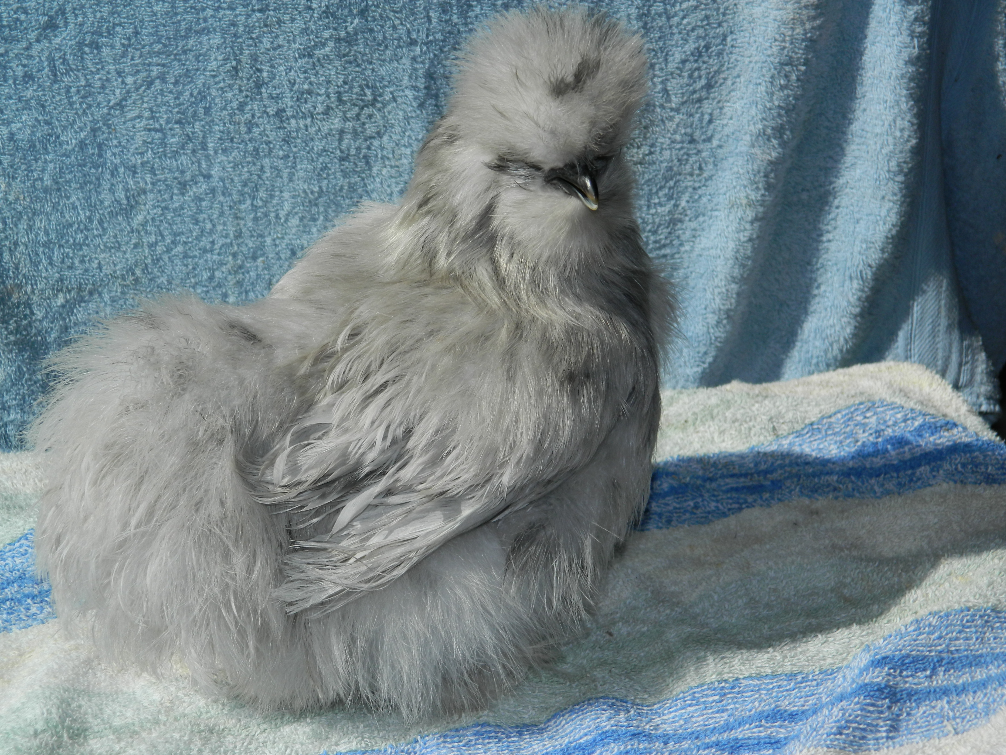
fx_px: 2034
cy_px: 378
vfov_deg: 21.0
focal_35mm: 70
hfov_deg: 27.8
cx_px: 503
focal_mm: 12.6
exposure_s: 1/500
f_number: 4
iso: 80
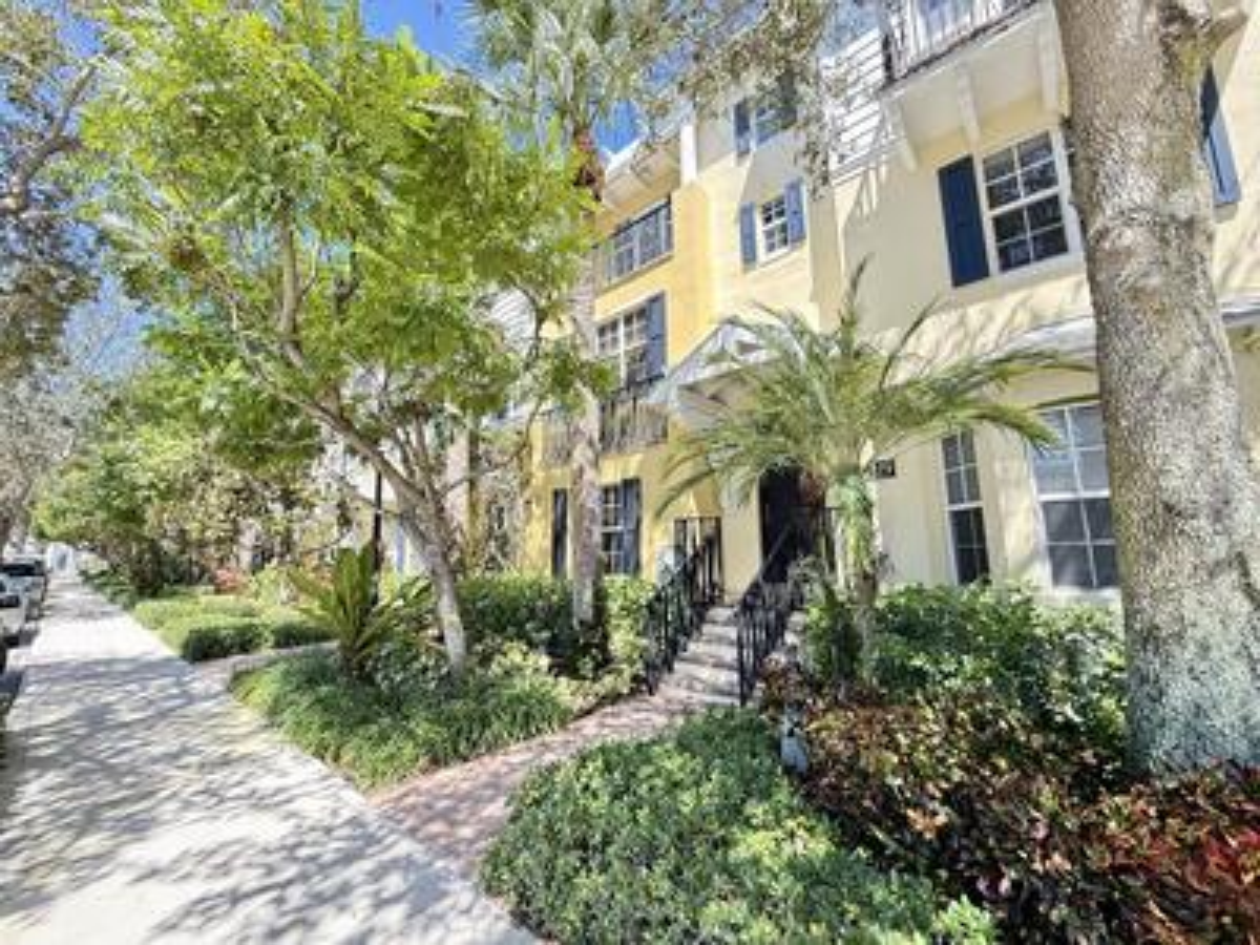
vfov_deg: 85.7
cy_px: 472
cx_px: 630
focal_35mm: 14
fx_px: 510
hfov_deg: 102.1
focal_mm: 2.22
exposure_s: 1/200
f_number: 2.2
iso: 64
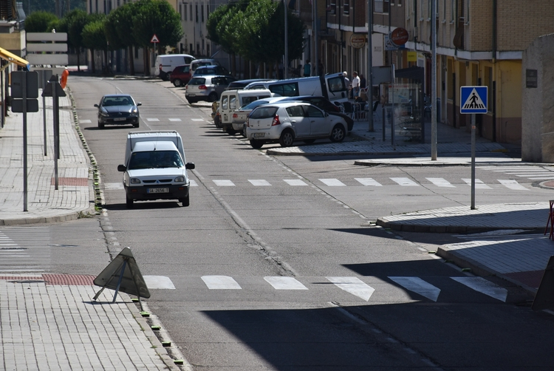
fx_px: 3882
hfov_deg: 8.2
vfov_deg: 5.5
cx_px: 306
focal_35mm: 252
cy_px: 202
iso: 320
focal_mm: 140
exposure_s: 1/2000
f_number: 5.6
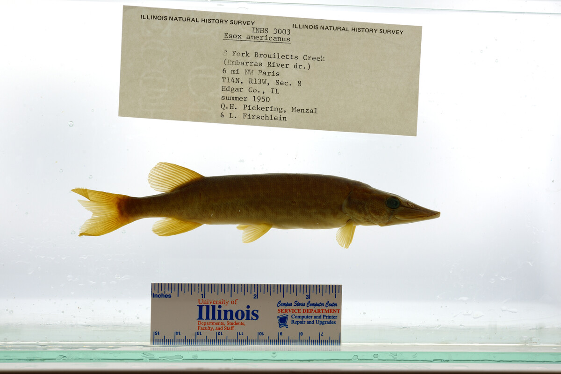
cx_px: 280
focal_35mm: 60
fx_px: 935
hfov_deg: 33.4
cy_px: 187
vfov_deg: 22.6
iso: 100
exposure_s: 1/160
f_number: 10
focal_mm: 60
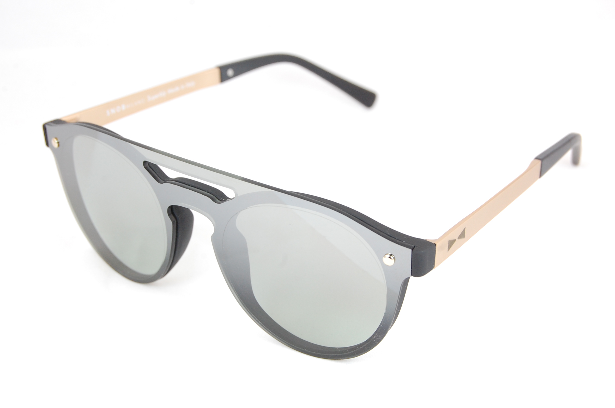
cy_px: 204
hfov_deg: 28.1
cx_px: 308
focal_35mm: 72
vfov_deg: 18.9
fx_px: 1228
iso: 800
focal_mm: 48
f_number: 10
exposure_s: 1/160
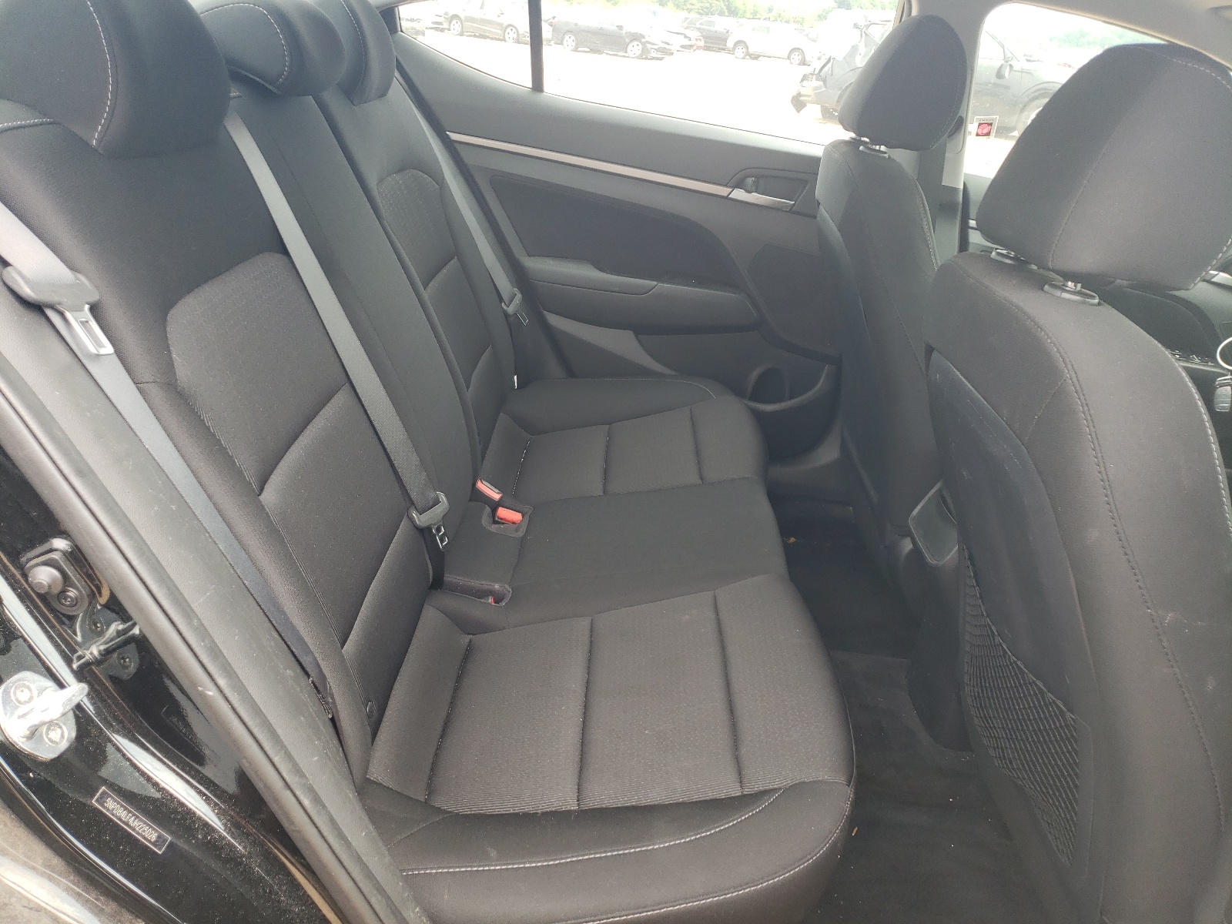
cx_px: 616
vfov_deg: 53.1
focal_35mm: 26
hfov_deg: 67.3
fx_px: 925
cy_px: 462
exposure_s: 1/149
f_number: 1.5
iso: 50
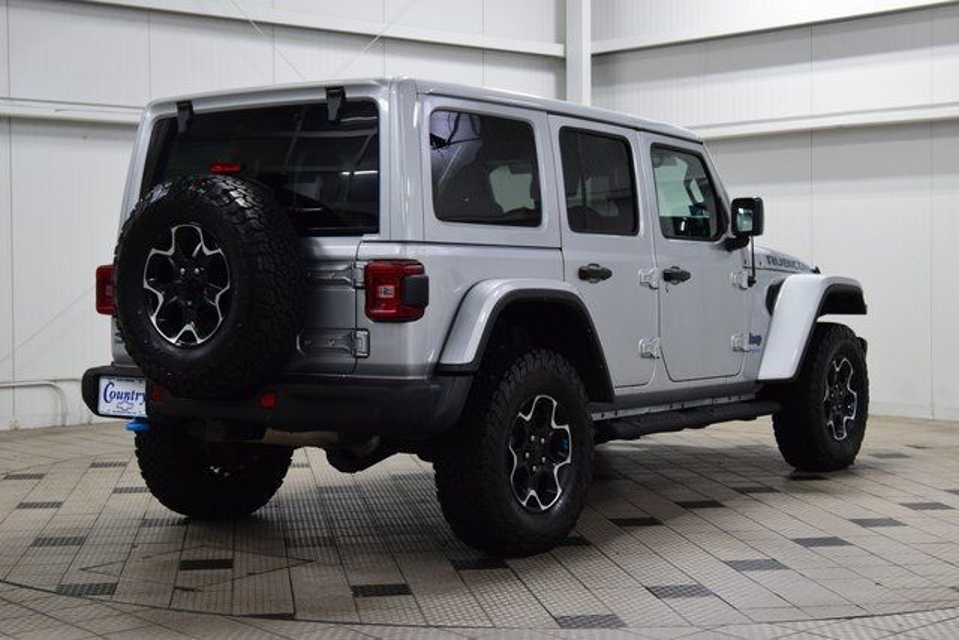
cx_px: 480
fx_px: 1599
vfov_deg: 22.6
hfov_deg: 33.4
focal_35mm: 60
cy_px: 320
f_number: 7.1
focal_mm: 40
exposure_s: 1/60
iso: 1600
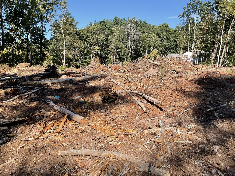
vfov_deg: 48.2
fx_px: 197
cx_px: 118
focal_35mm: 29
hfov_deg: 61.7
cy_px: 88
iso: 16
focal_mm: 3
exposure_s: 1/1055
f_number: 1.8
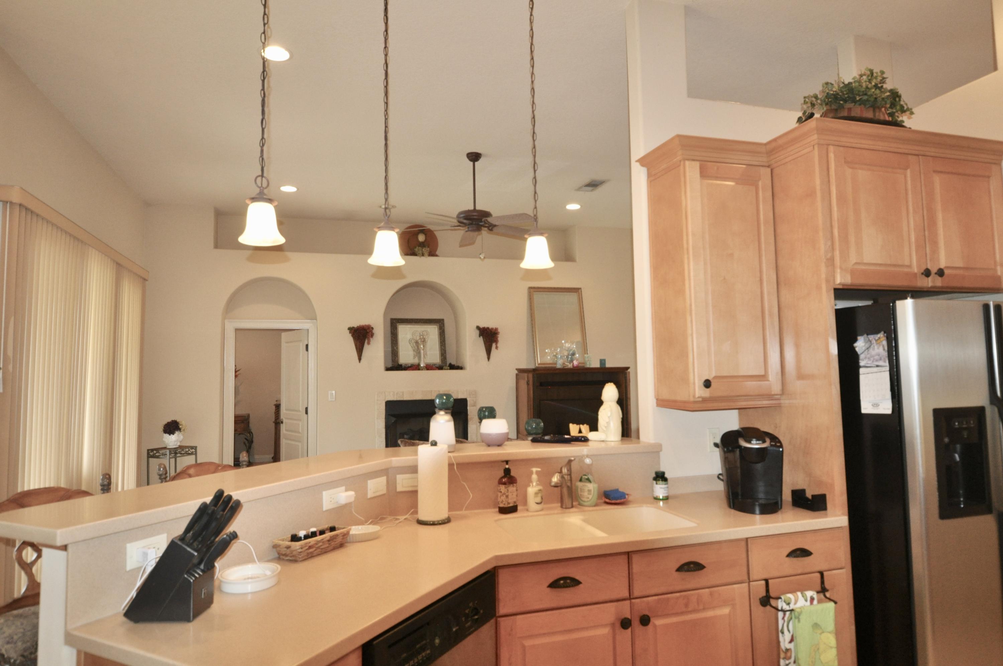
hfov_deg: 77.4
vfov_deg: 56.0
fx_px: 626
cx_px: 502
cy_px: 333
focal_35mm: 22
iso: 800
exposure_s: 1/50
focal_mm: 15
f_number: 4
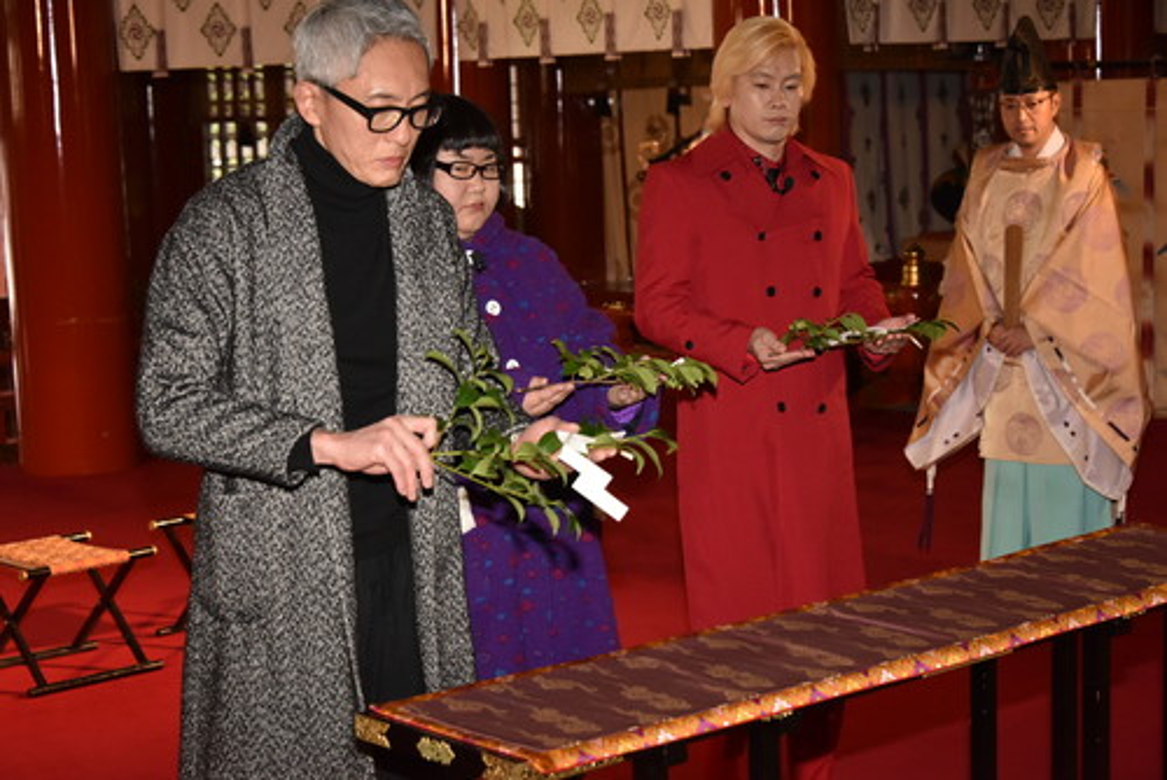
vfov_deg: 19.0
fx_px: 2335
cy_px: 390
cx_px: 584
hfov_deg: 28.1
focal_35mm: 72
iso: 2500
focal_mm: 72
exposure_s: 1/160
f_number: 8
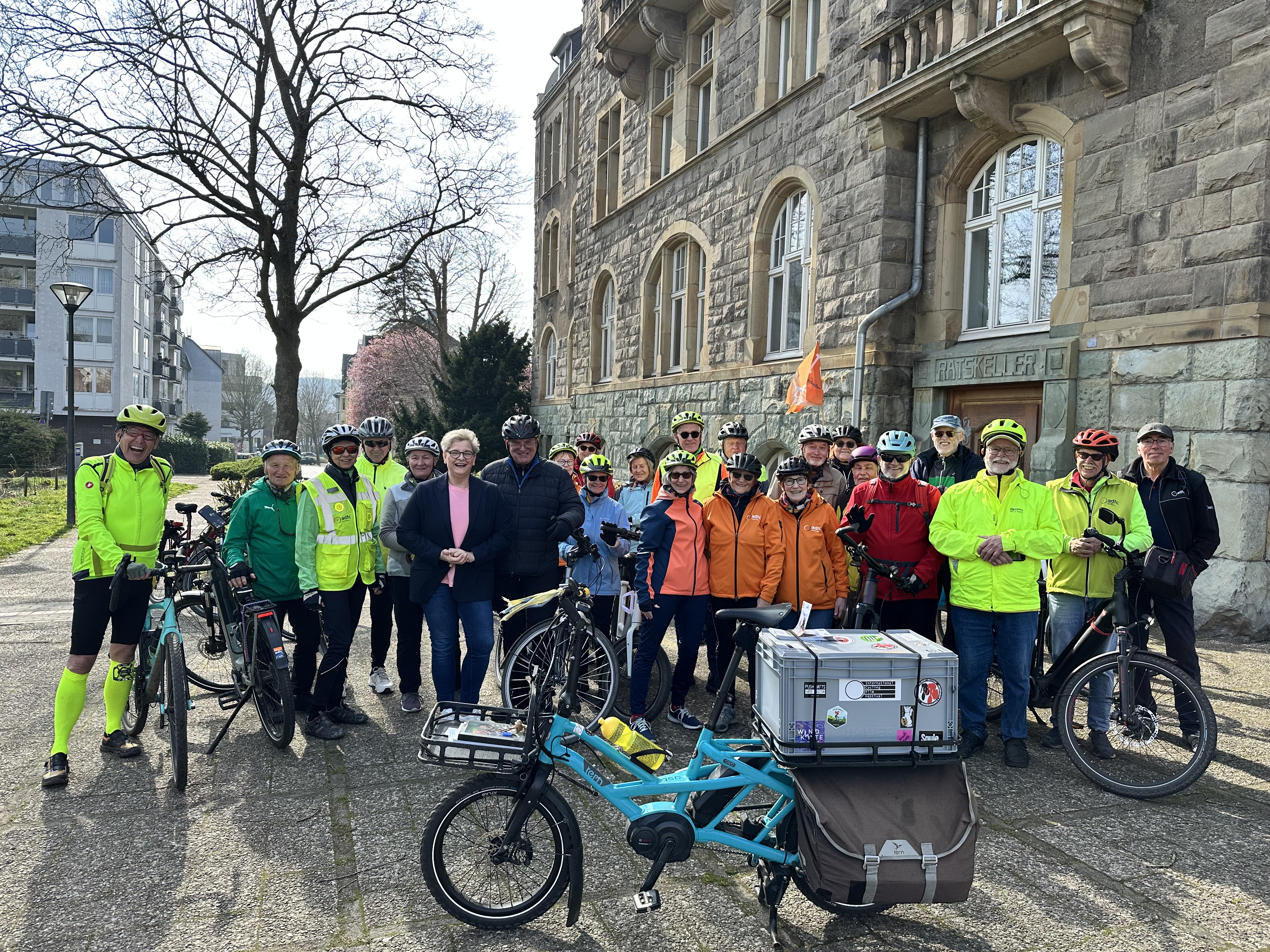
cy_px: 476
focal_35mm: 24
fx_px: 881
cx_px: 635
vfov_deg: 56.8
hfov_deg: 71.6
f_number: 1.78
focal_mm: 6.86
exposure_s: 1/1412
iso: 80
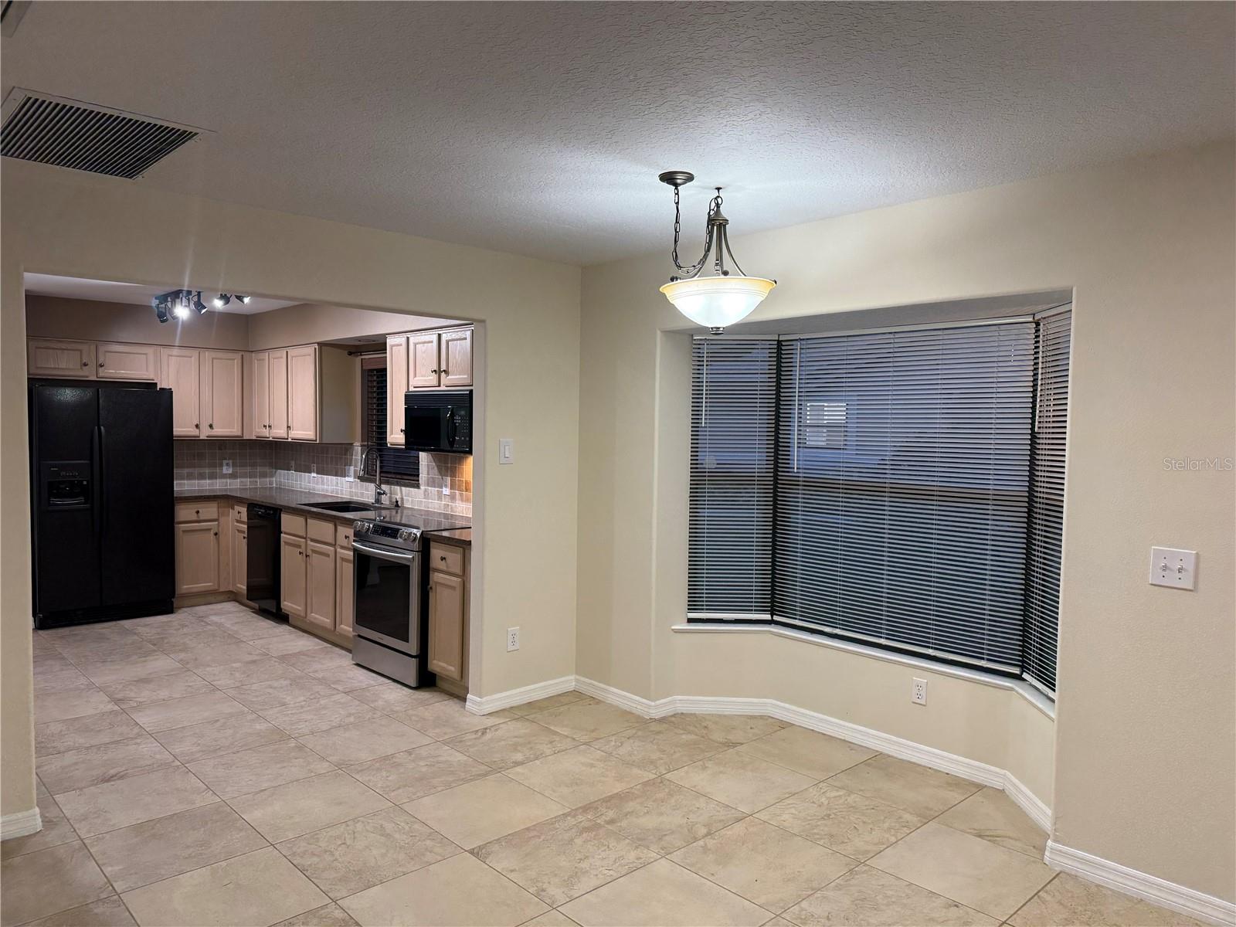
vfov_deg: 56.8
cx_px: 618
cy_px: 464
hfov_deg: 71.6
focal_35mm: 24
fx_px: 857
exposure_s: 1/120
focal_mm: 6.76
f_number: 1.78
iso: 200
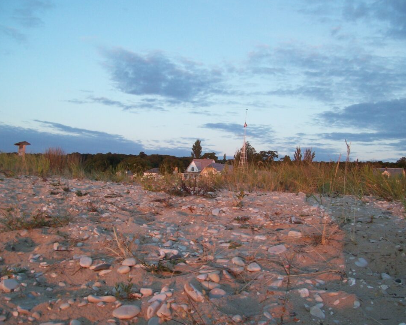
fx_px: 457
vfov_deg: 39.2
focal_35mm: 38
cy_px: 161
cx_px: 208
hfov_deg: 47.9
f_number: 2.7
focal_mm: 6
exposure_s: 1/87.1
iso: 80
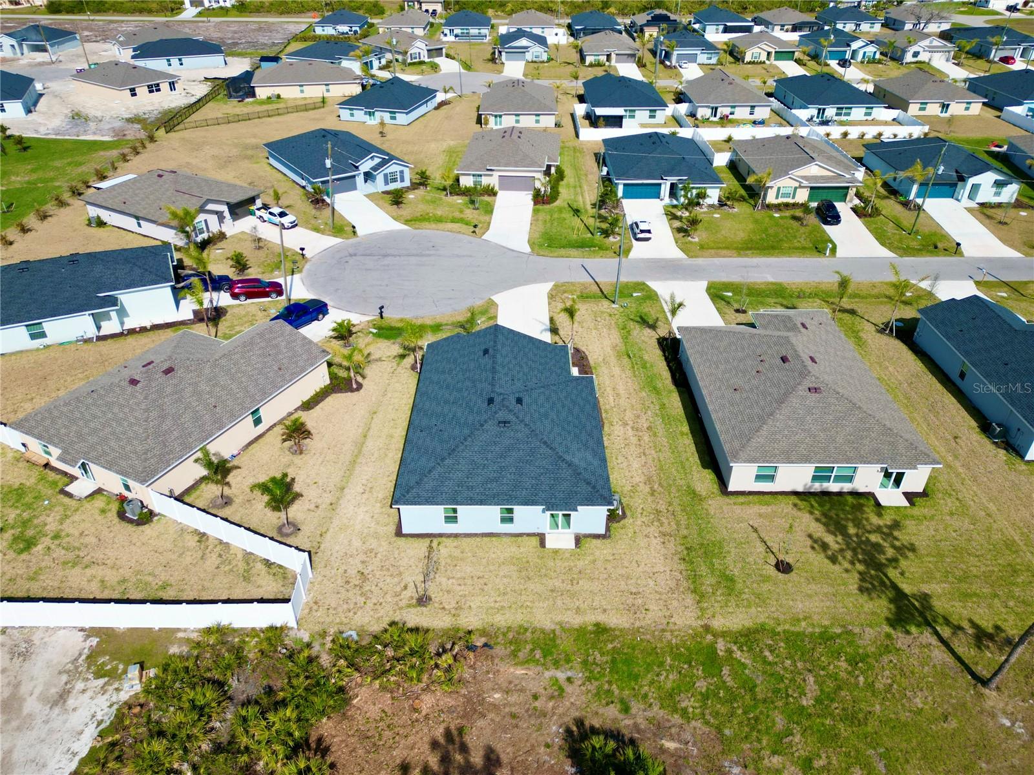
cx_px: 517
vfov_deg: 56.8
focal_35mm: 24
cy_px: 388
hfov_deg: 71.6
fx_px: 717
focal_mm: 6.72
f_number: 1.7
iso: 200
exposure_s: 1/5000
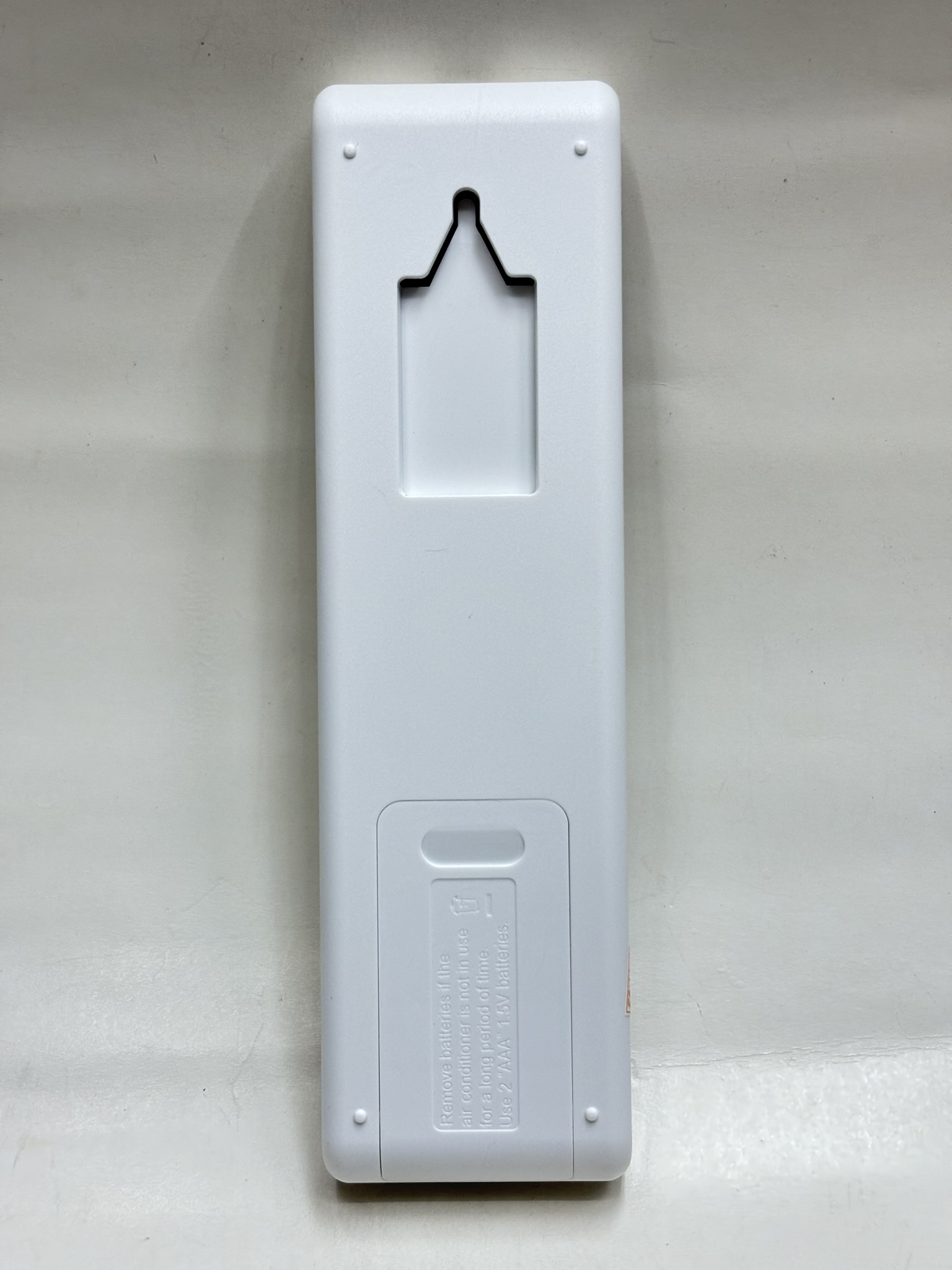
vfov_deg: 36.8
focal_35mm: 52
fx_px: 1907
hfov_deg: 28.0
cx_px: 476
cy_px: 635
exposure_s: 1/50
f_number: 1.6
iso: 100
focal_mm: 5.96
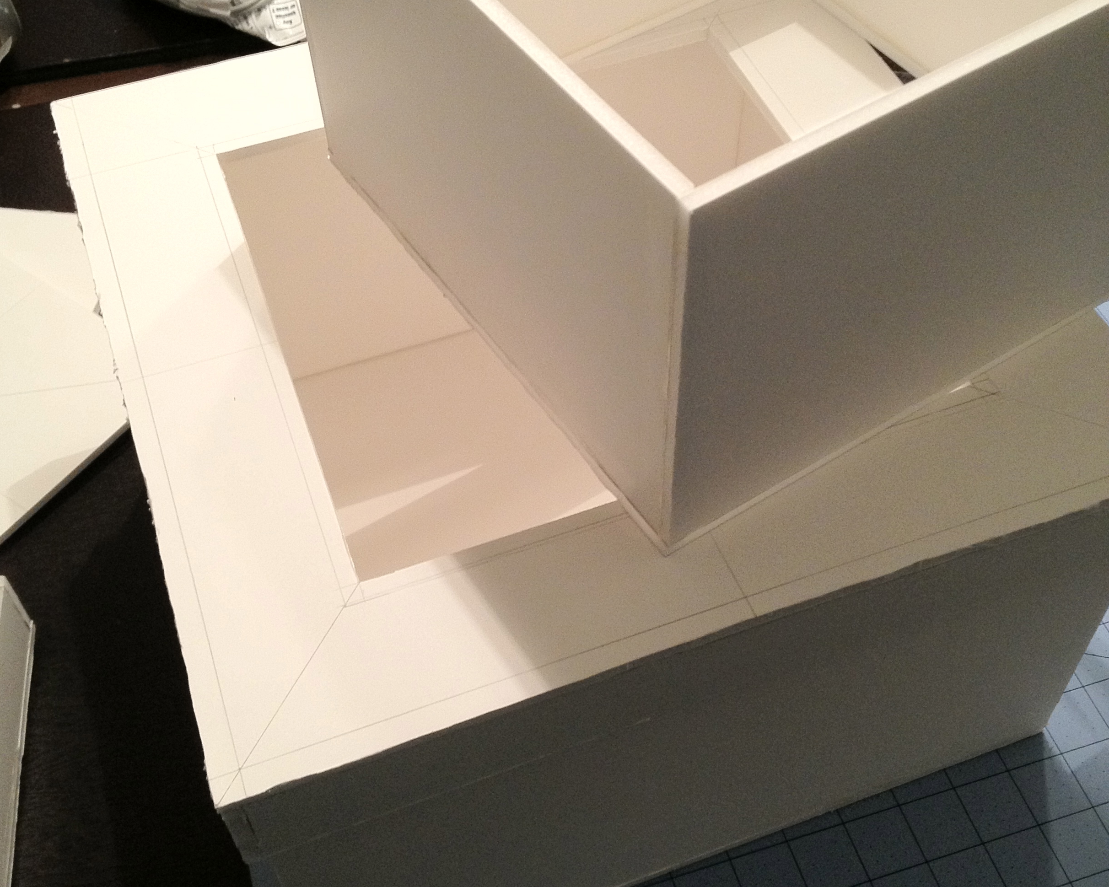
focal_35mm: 46
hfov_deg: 40.3
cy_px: 423
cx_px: 551
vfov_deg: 32.7
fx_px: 1510
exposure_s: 1/20
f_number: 2.4
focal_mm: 4.28
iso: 160
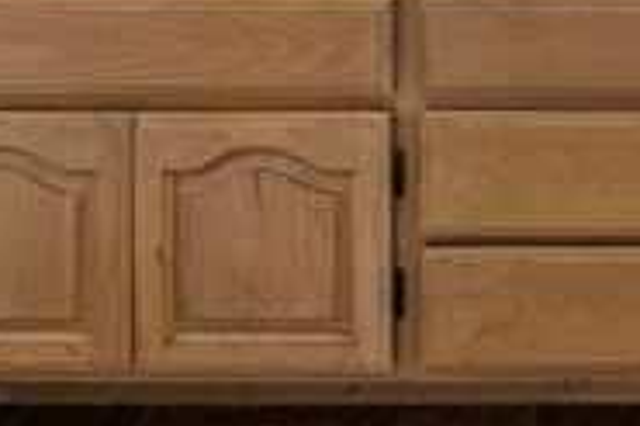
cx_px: 592
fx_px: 799
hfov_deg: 40.0
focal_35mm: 45
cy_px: -296
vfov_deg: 21.8
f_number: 9
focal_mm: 13
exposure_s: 1/3
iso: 250
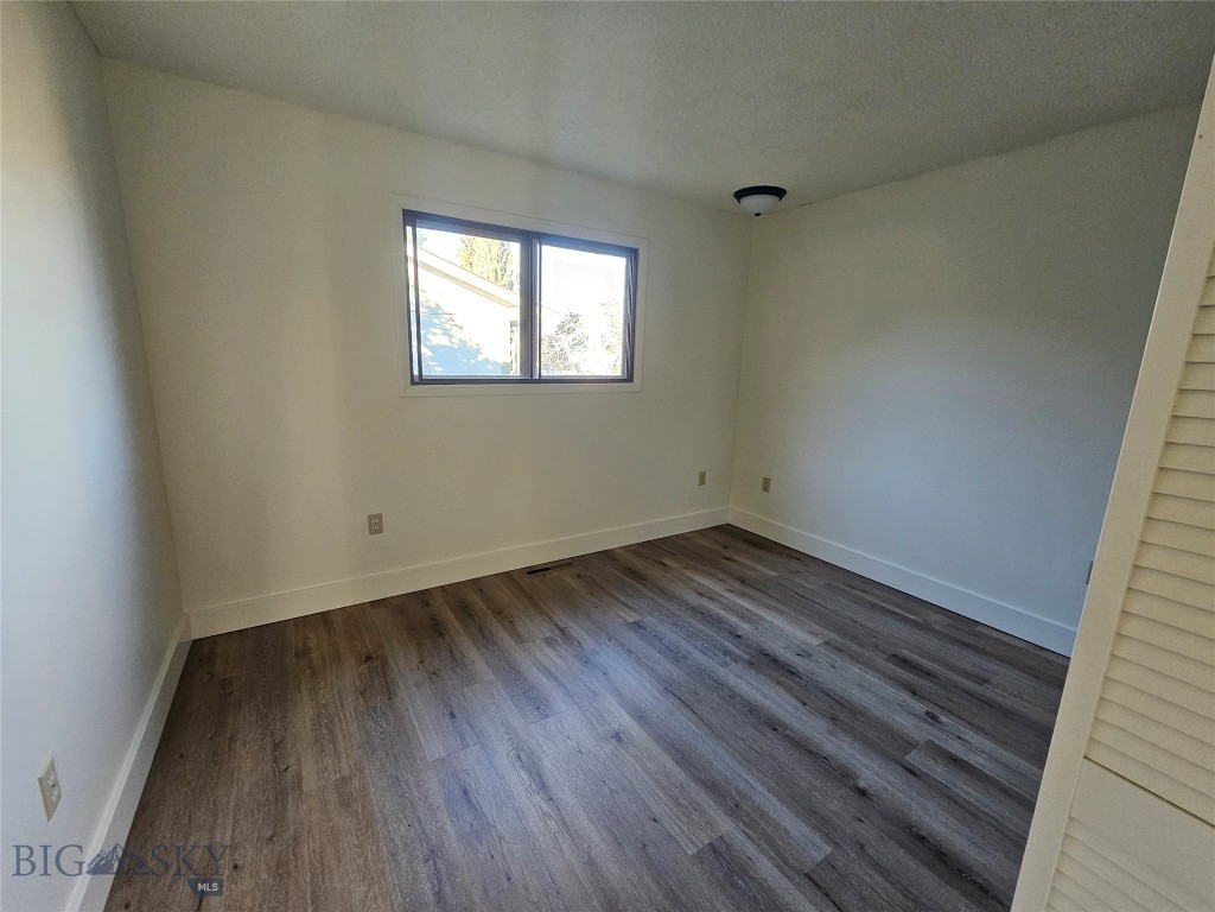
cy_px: 456
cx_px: 608
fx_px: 456
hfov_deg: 106.2
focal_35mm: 13
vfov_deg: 89.9
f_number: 2.2
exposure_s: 1/60
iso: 250
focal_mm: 2.2
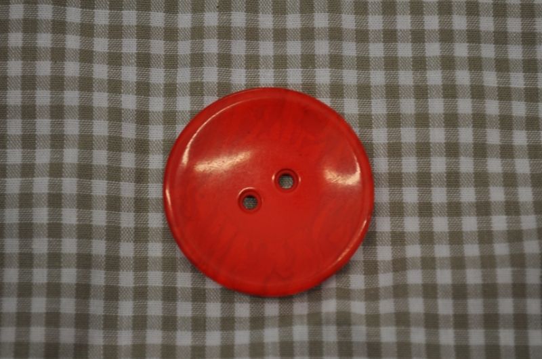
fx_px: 1240
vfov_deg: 16.5
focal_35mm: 82
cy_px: 180
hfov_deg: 24.7
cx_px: 271
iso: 640
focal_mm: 55
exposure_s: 1/60
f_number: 5.6
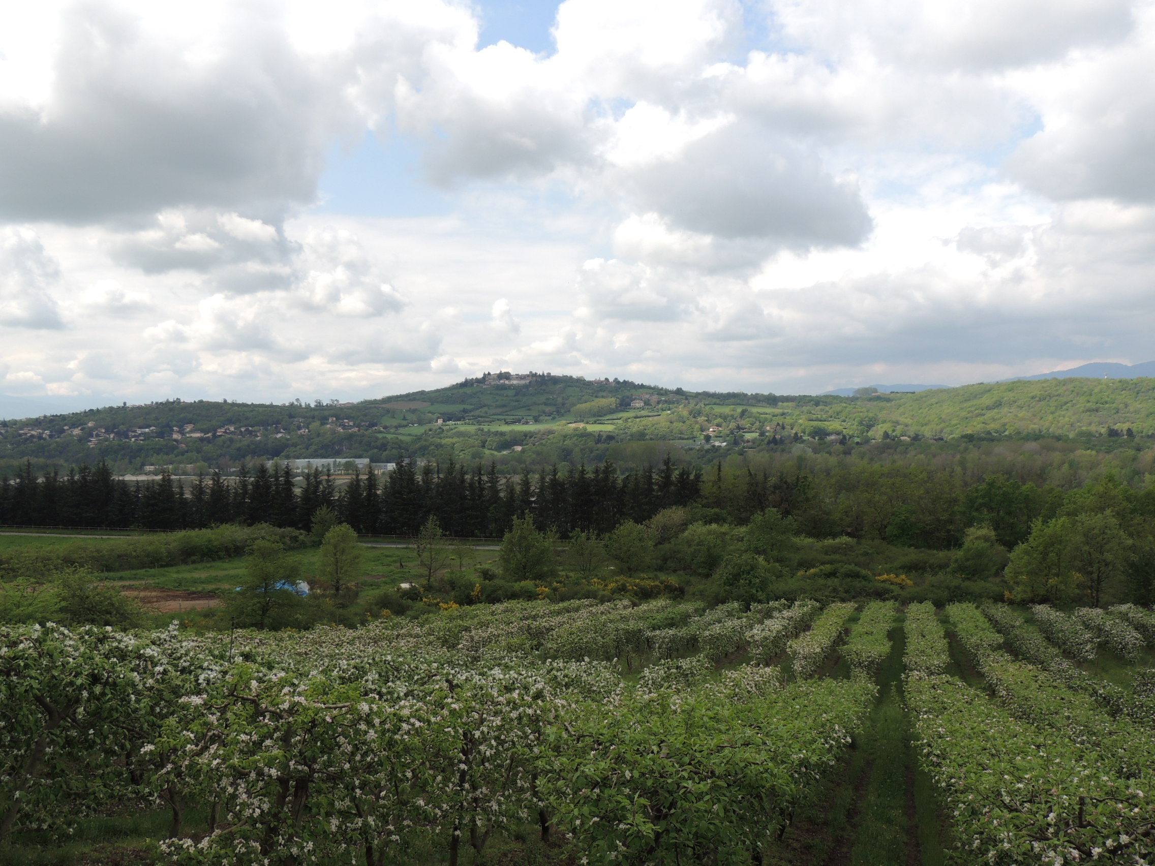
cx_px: 578
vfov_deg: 42.9
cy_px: 433
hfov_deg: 55.4
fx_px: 1101
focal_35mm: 33
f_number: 3.2
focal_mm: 5.8
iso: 100
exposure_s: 1/1000
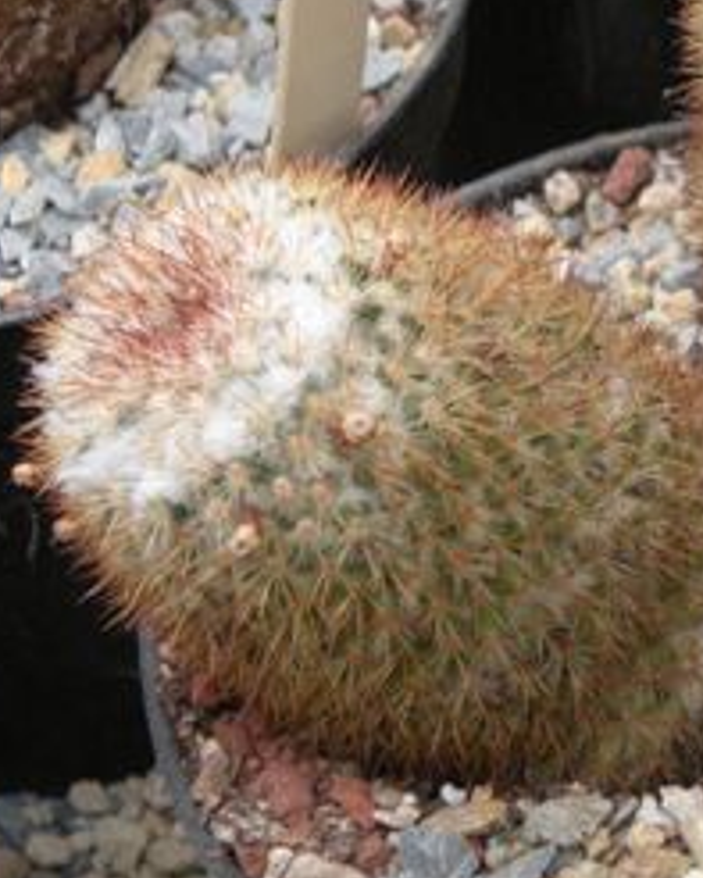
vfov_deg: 13.5
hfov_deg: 10.8
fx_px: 3691
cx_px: 746
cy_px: 150
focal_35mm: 142
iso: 252
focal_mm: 9.8
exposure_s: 1/60
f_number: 3.5
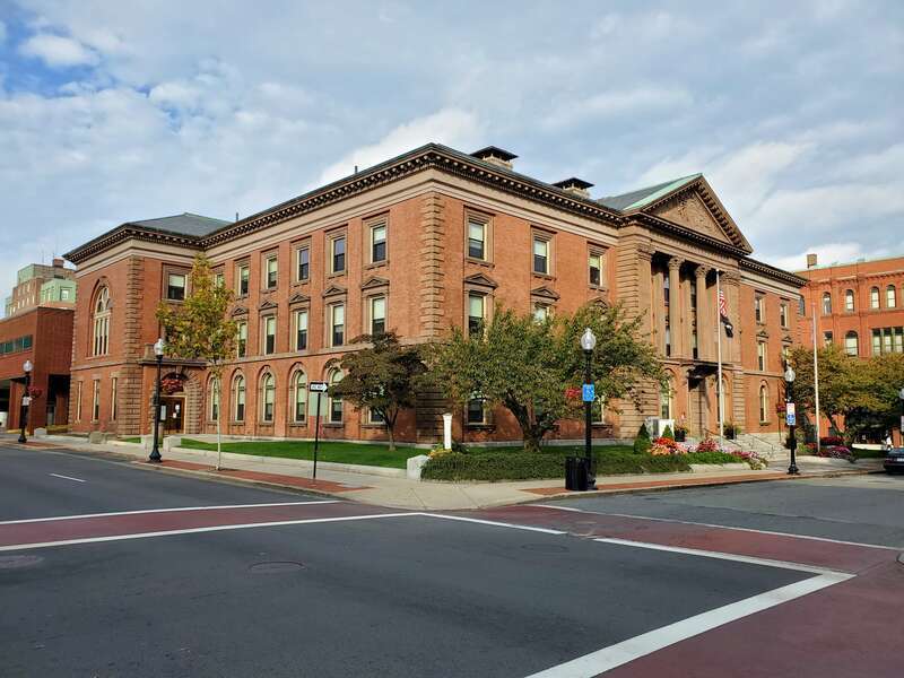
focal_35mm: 26
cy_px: 339
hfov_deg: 67.3
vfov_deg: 53.1
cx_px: 452
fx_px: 679
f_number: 2.4
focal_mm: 4.3
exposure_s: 1/889
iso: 50
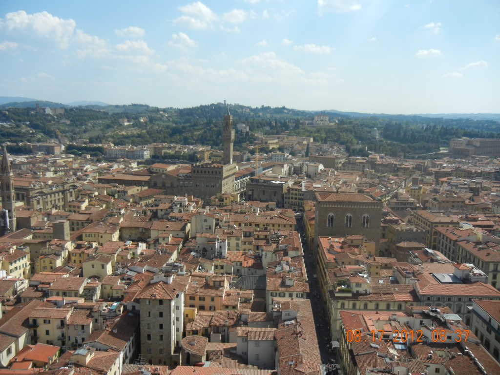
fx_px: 433
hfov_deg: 60.0
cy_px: 188
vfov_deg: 46.8
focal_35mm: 30
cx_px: 250
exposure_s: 1/414
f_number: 7
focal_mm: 5.4
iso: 160
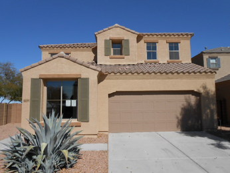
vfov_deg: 53.1
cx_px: 115
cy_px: 86
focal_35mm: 26
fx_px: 173
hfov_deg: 67.3
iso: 80
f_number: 3.5
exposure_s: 1/1500
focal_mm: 4.6
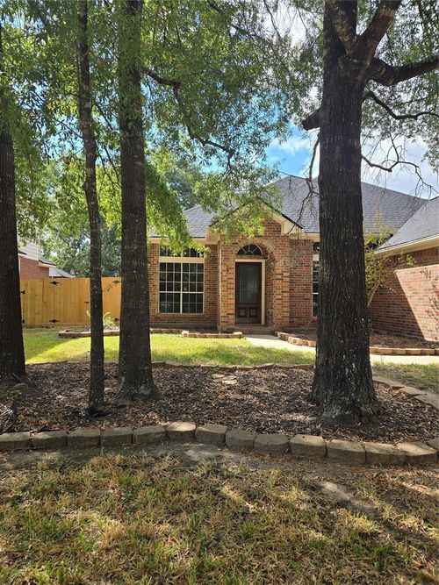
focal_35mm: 23
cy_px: 292
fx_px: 389
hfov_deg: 58.9
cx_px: 220
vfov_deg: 73.9
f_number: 1.8
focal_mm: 5.4
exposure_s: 1/705
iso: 25
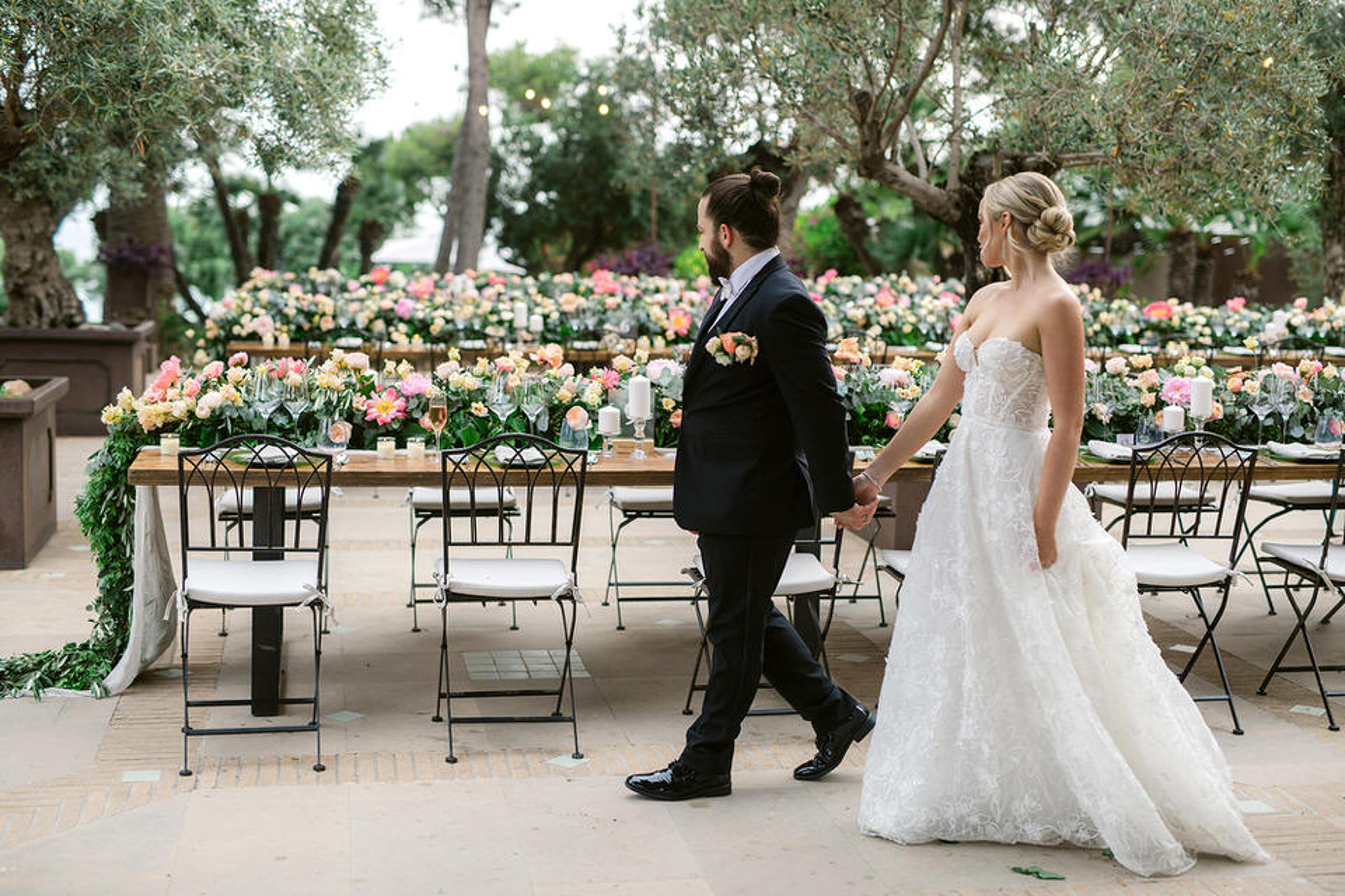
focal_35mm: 50
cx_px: 672
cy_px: 448
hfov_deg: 39.6
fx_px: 1868
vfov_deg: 27.0
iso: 160
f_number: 2.2
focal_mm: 50
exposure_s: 1/400
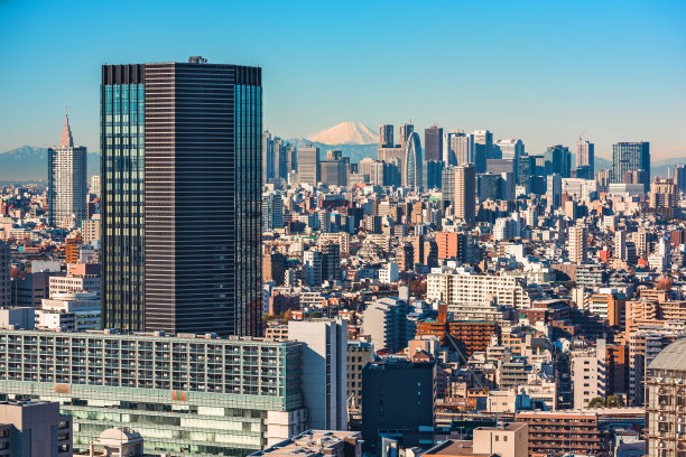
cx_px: 343
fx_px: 1867
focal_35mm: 98
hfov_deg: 20.8
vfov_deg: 14.0
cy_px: 228
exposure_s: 1/400
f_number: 8
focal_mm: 98
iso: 100
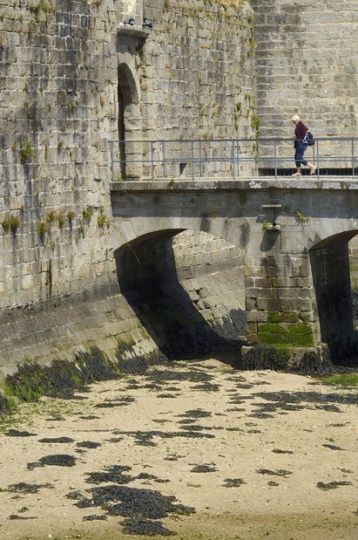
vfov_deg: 13.3
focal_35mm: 150
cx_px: -80
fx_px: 2244
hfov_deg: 9.0
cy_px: -113
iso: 200
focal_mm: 58
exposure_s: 1/250
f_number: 14
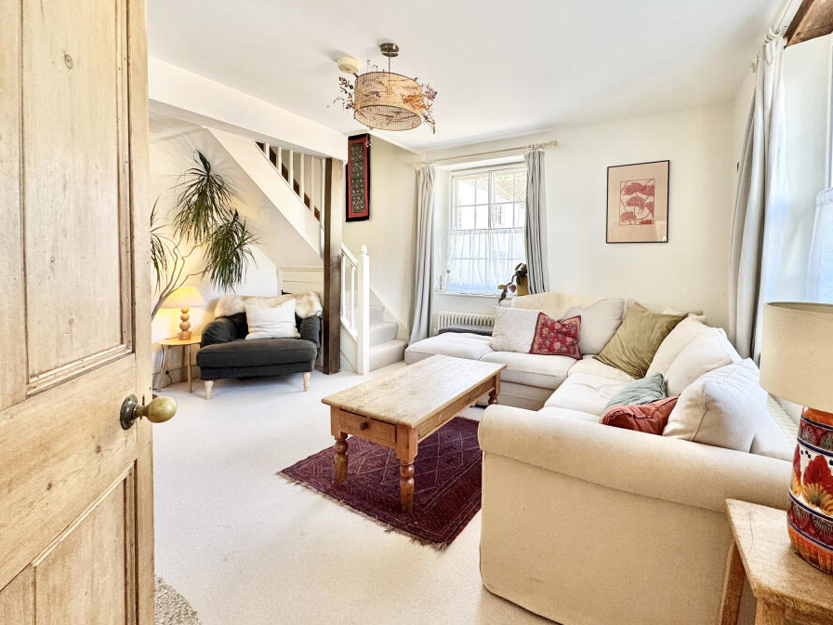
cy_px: 272
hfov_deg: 94.1
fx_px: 385
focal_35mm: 16
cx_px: 464
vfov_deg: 77.7
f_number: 2.2
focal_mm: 2.22
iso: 125
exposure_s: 1/100
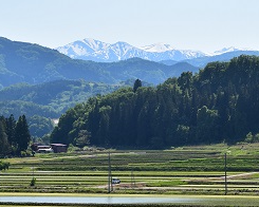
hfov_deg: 9.6
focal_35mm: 202
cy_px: 150
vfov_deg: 7.6
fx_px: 1548
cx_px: 164
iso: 320
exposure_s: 1/500
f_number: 11
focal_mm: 78
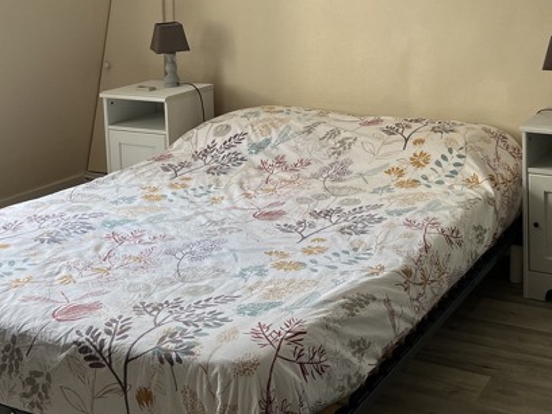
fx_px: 813
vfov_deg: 27.7
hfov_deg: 37.1
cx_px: 368
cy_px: 57
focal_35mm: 51
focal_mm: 5.1
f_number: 1.6
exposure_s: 1/121
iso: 100
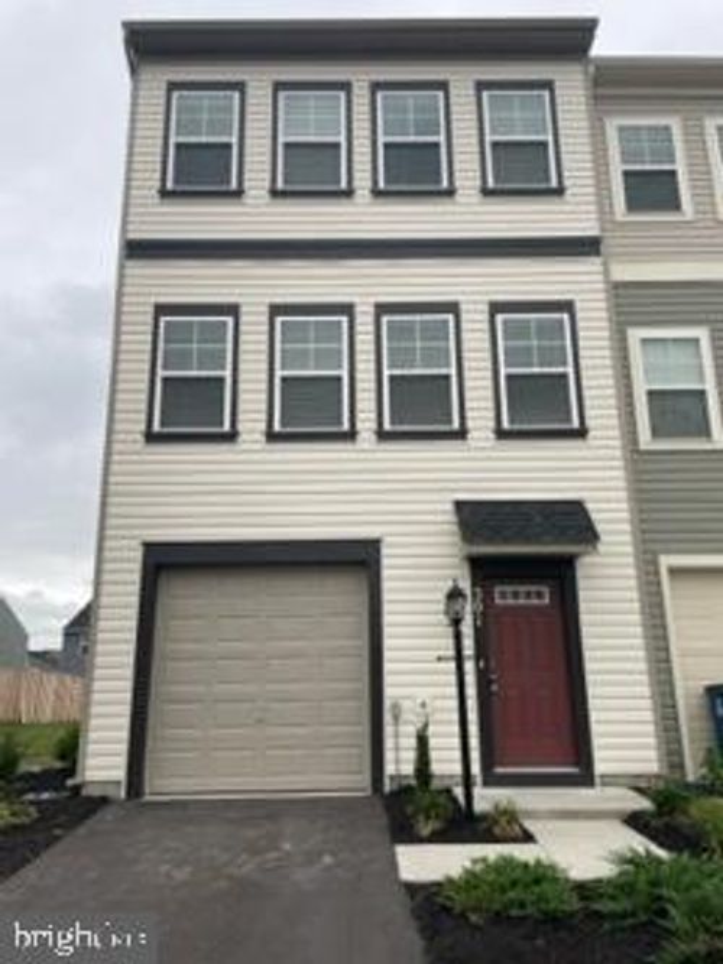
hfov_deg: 53.0
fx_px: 724
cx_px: 362
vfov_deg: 67.3
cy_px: 482
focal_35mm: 26
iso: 32
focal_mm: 4.2
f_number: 1.6
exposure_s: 1/121
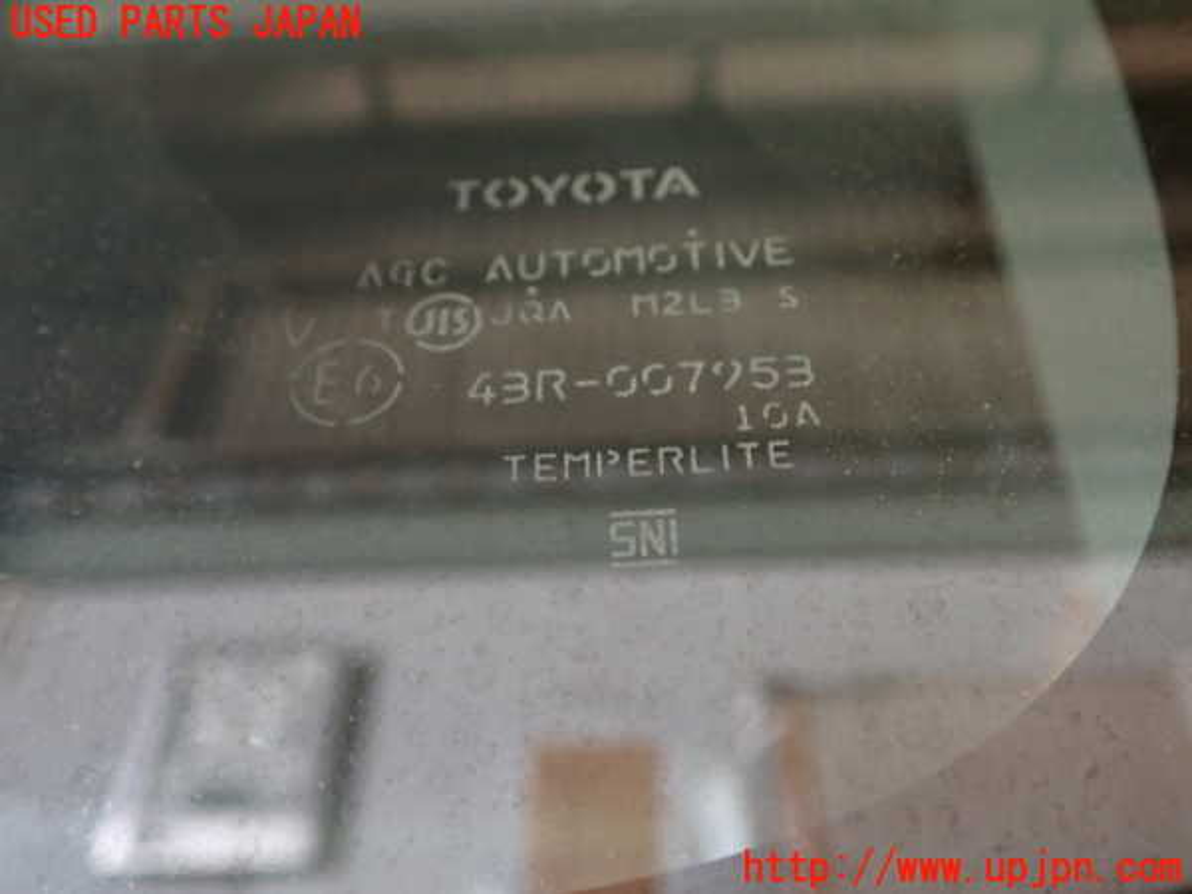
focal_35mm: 36
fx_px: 1240
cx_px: 596
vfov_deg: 39.7
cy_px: 447
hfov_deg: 51.4
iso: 800
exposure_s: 1/25
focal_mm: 6.37
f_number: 2.5
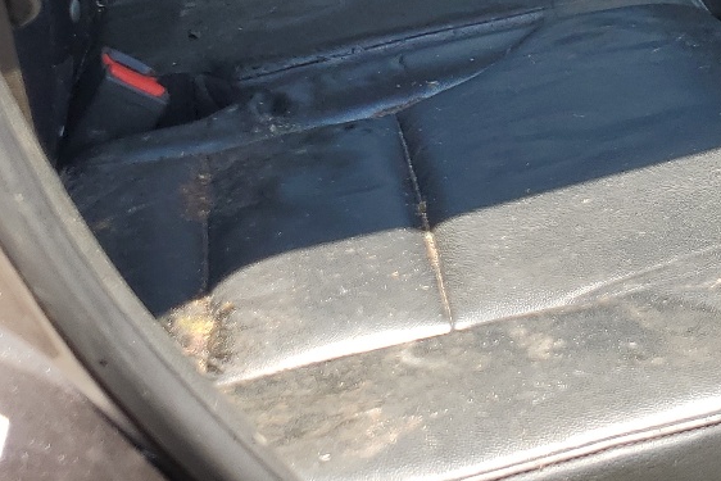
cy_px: -264
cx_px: 572
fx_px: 1542
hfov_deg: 25.9
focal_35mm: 77
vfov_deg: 16.1
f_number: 1.5
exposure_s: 1/476
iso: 50
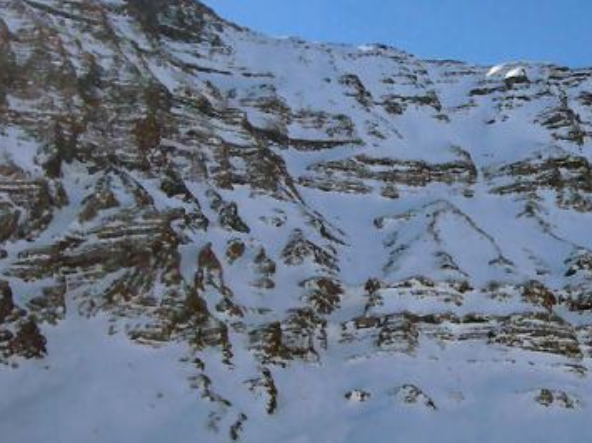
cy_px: 286
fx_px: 1504
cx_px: 542
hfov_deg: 21.7
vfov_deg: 16.7
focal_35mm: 88
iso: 80
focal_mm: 6.4
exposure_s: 1/500
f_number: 6.3
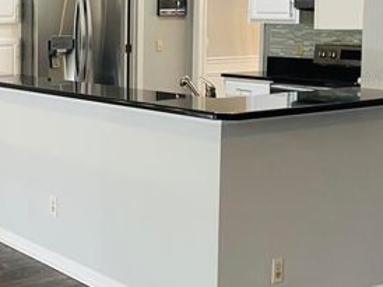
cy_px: 74
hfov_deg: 26.0
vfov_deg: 21.7
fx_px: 741
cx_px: -72
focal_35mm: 67
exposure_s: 1/60
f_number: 1.6
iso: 125
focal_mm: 4.2
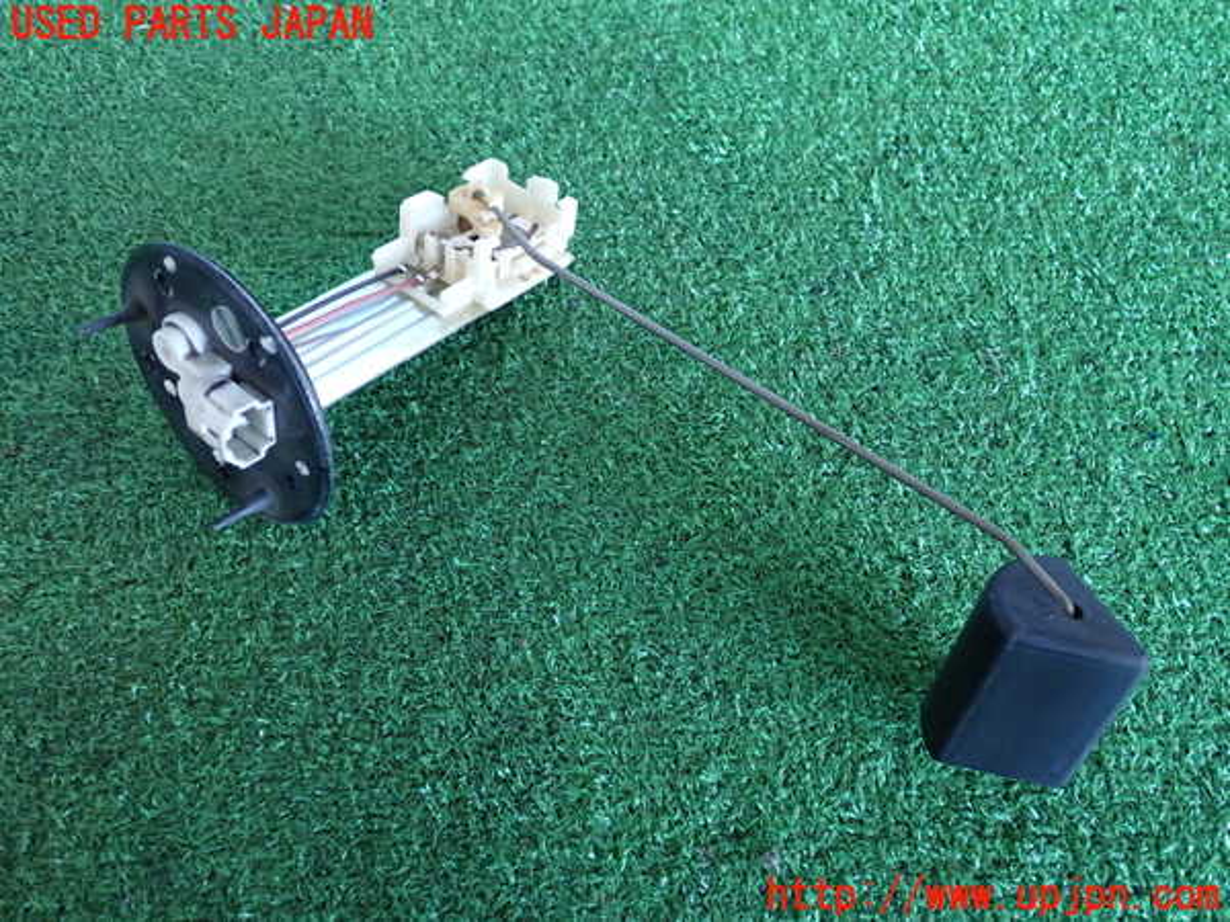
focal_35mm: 32
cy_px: 461
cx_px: 615
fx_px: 1137
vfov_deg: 44.2
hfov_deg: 56.8
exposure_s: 1/30
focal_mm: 5.79
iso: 320
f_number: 2.4
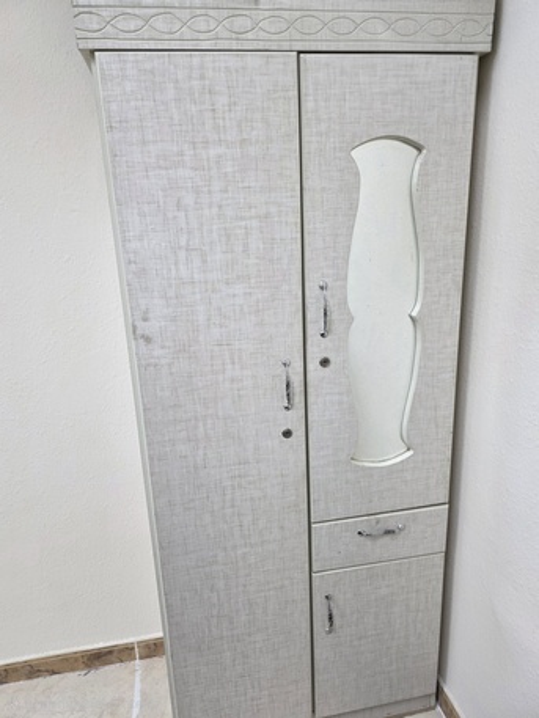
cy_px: 359
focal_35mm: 23
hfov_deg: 58.9
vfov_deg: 73.9
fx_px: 477
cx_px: 270
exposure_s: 1/120
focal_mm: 6.3
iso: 250
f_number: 1.7
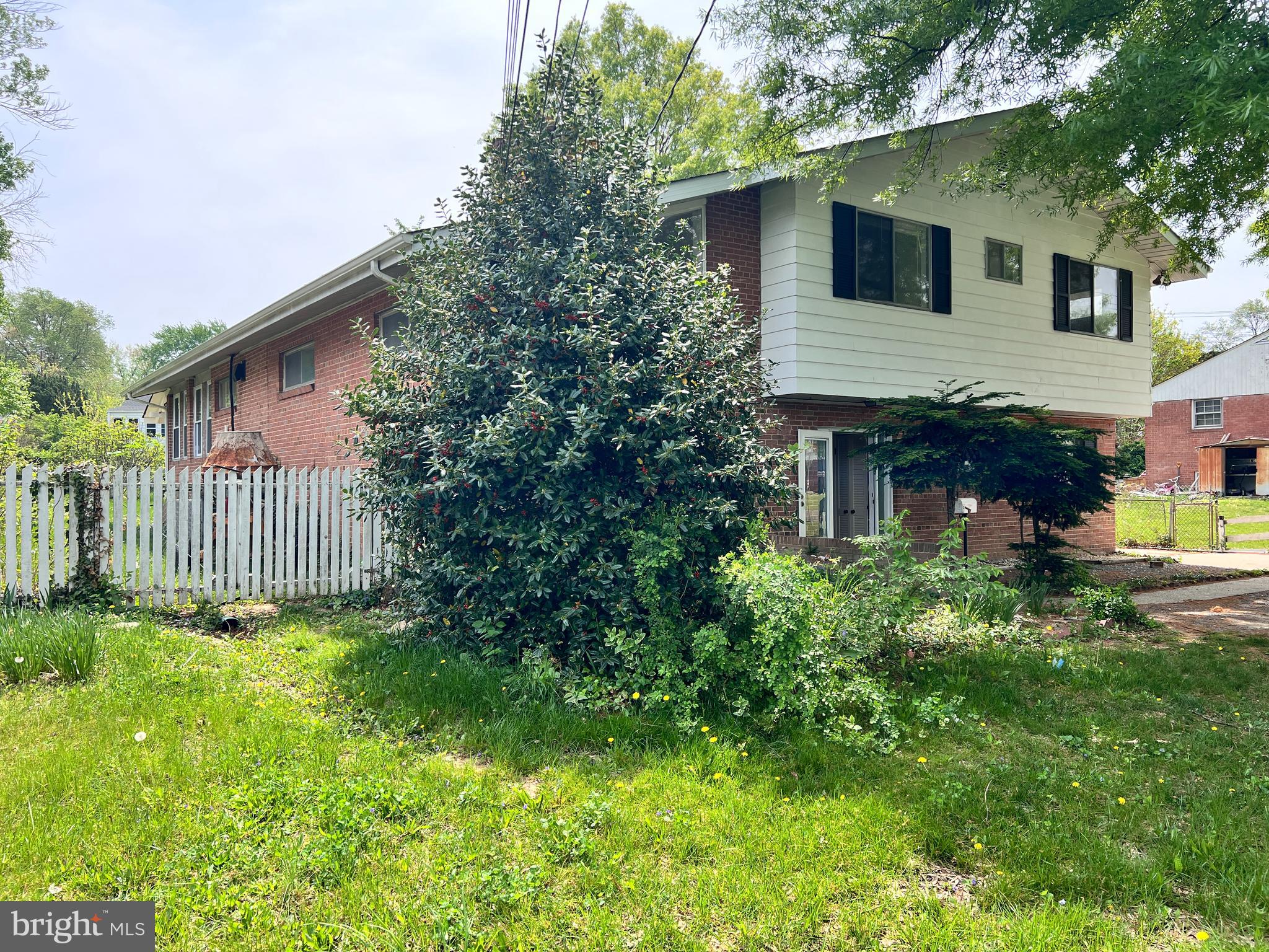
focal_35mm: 26
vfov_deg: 53.1
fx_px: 953
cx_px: 634
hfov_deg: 67.3
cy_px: 476
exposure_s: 1/1266
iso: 50
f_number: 1.5
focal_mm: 5.7
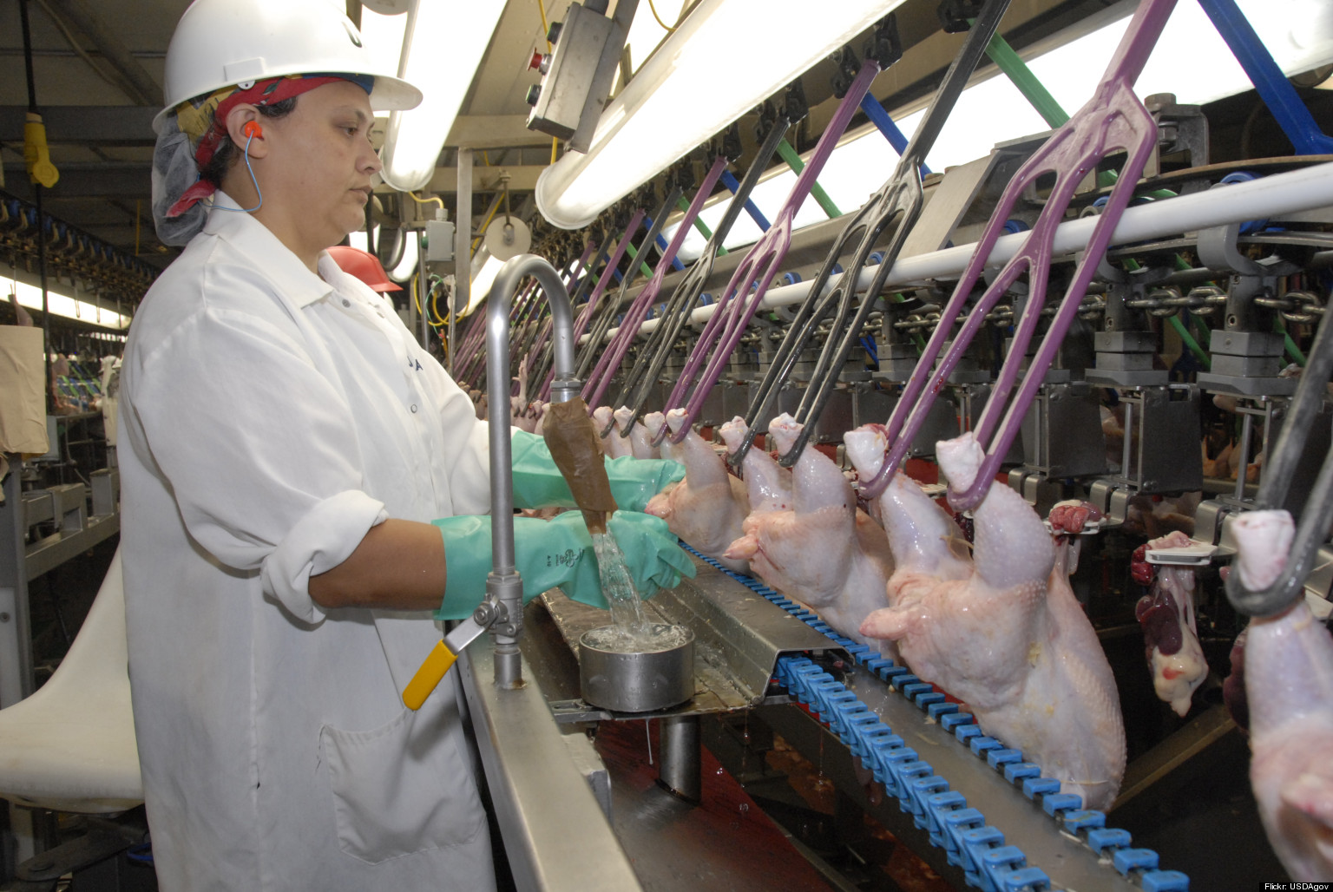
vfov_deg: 48.0
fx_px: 1001
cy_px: 446
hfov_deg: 67.3
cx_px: 666
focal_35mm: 27
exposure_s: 1/160
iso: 800
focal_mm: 18
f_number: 7.1
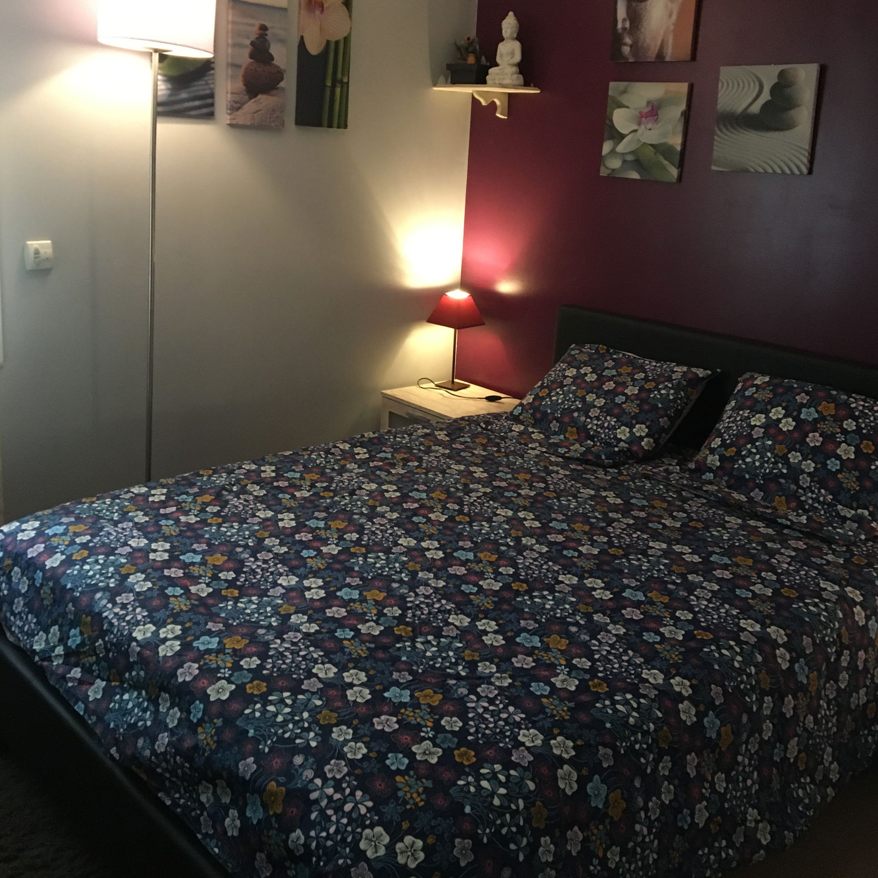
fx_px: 1004
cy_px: 349
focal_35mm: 35
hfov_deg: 47.2
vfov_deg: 46.9
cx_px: 438
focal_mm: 4.15
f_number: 2.2
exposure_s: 1/25
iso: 200
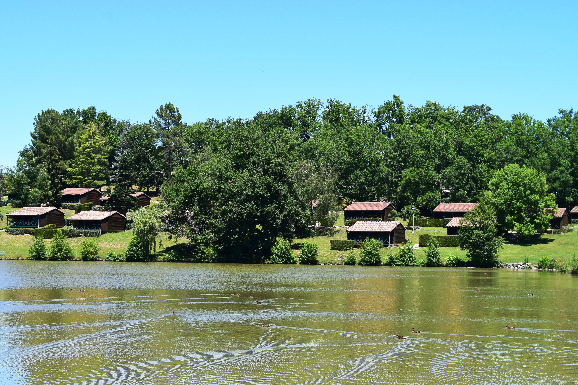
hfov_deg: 33.4
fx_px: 963
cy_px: 192
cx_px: 289
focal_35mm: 60
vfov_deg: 22.6
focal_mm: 40
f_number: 11
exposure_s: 1/500
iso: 400
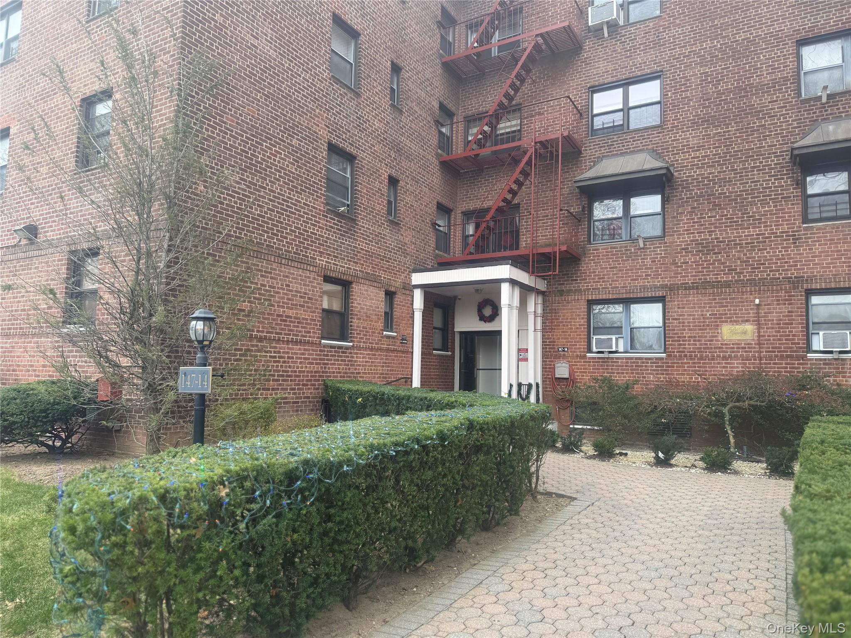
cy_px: 319
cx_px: 426
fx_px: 590
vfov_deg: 56.8
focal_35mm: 24
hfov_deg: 71.6
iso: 64
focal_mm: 6.76
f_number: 1.78
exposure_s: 1/158
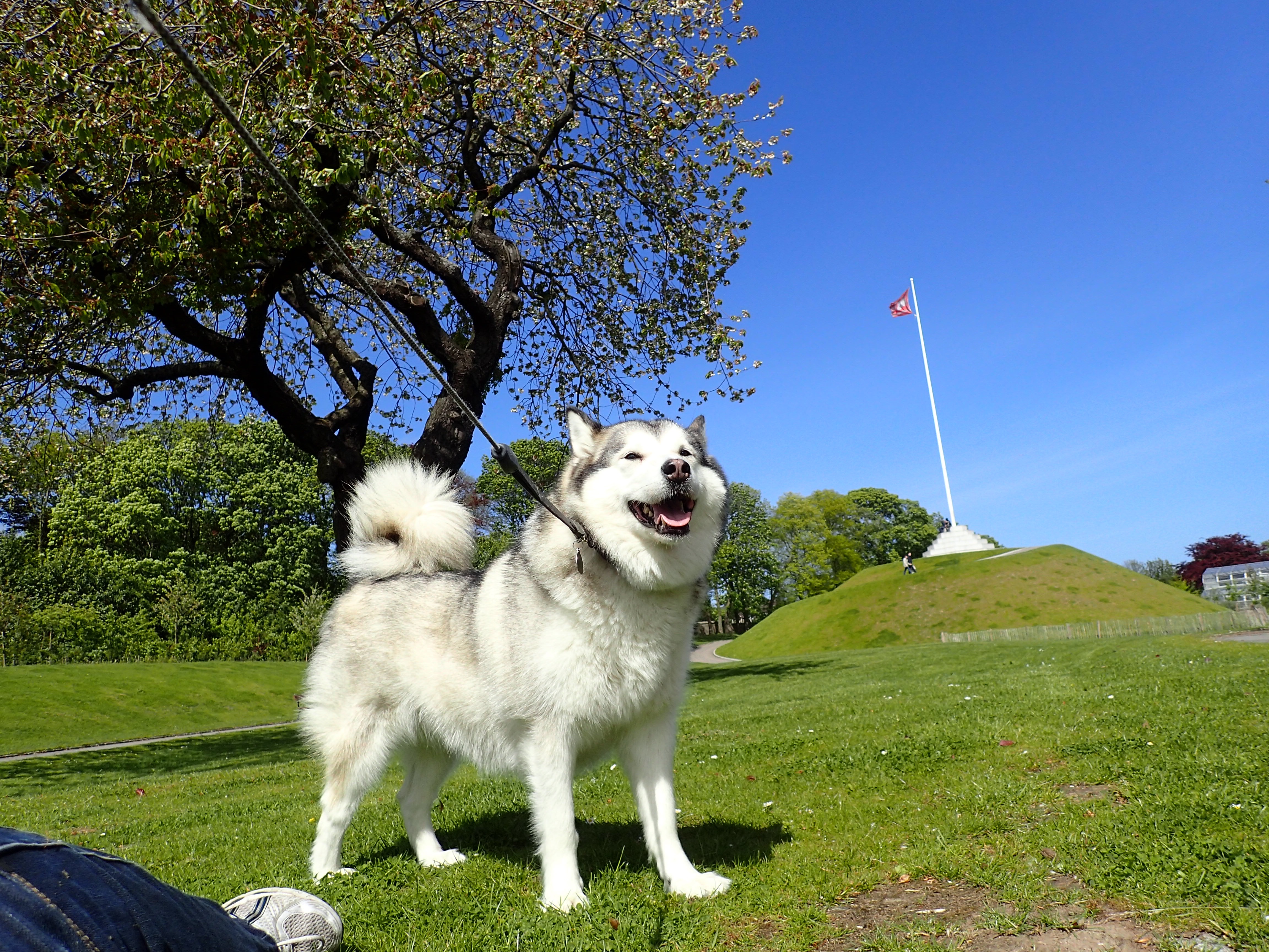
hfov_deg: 69.4
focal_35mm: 25
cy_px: 476
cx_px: 634
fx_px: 916
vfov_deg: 54.9
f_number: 8
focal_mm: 4.5
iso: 100
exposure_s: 1/200
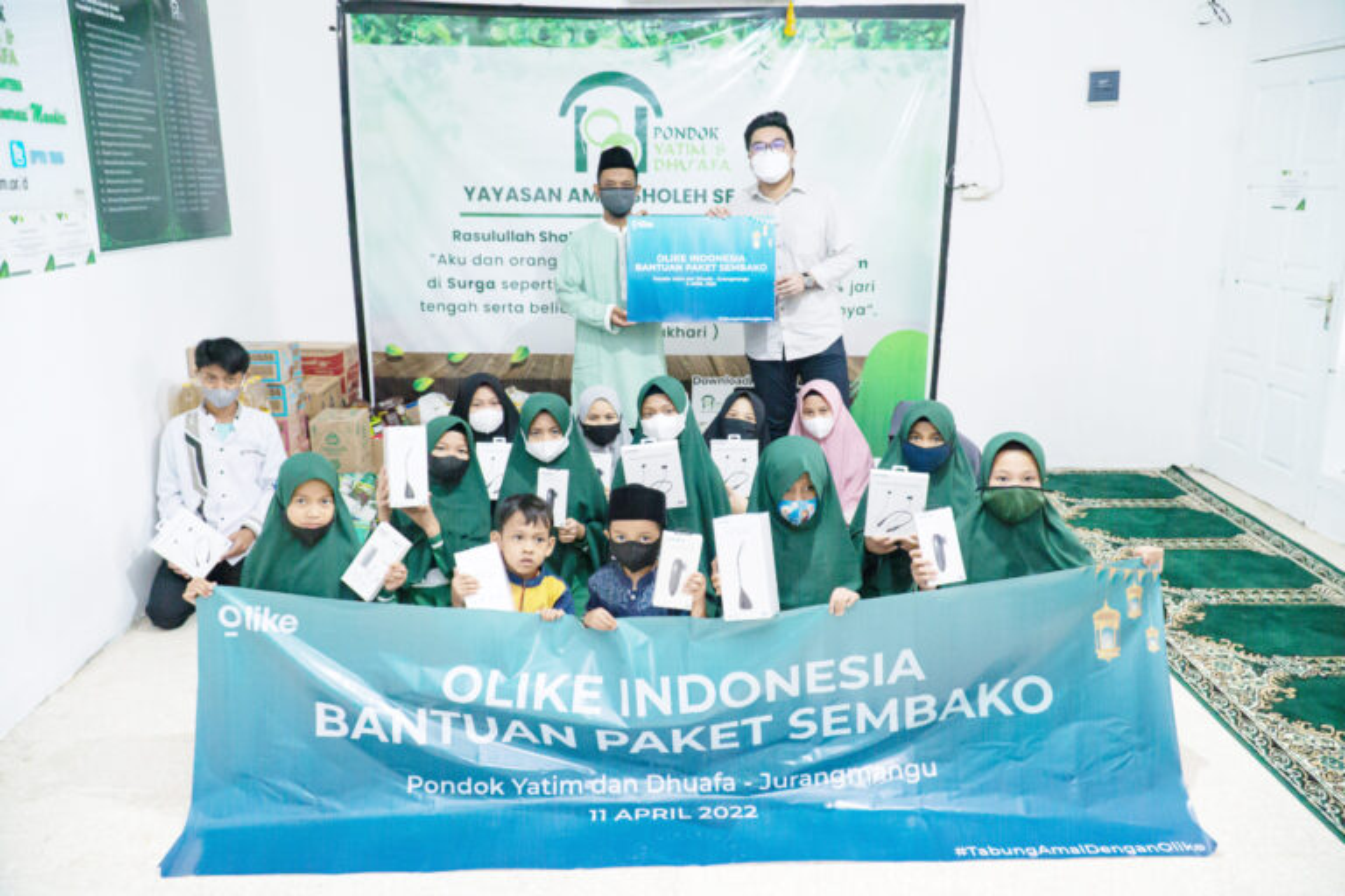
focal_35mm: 27
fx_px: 1009
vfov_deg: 47.9
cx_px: 672
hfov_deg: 67.4
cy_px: 448
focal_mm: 18
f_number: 4
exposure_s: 1/125
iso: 4000
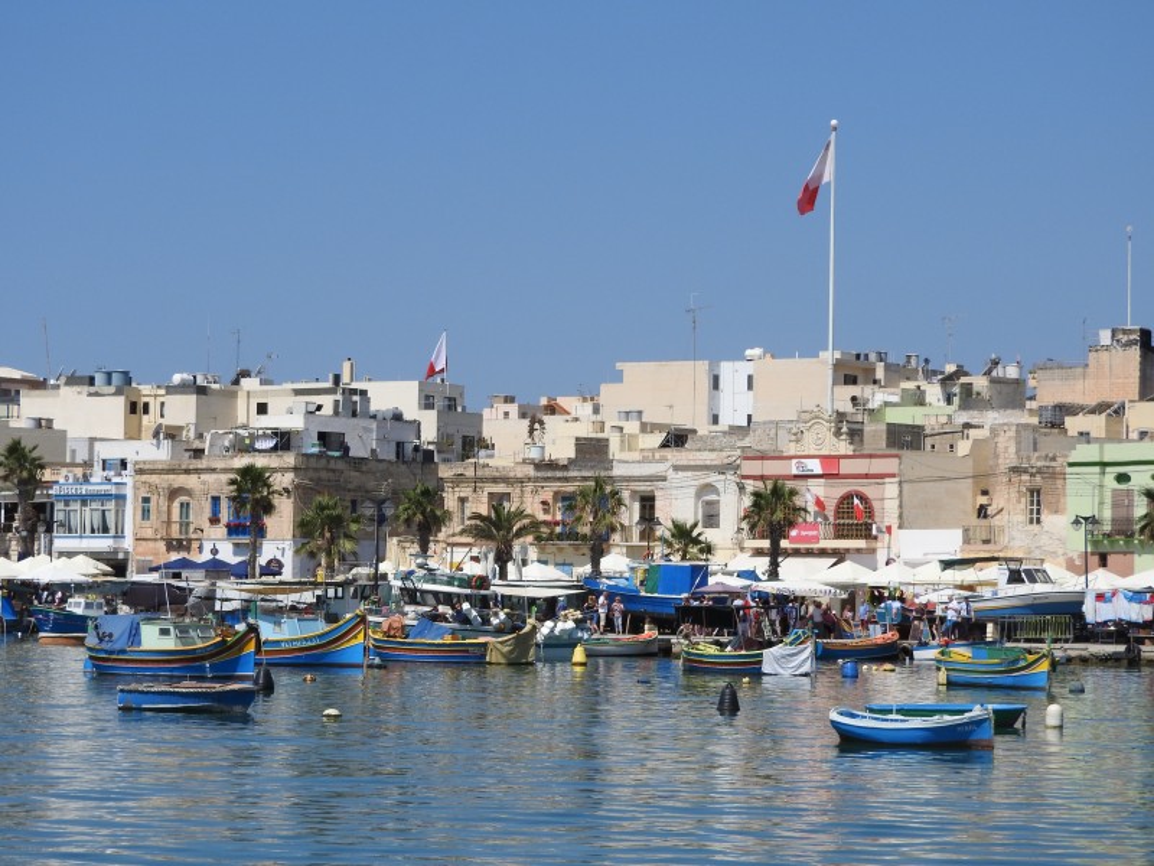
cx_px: 577
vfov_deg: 12.9
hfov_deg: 17.1
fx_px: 3834
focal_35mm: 115
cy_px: 433
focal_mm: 20.6
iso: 100
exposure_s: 1/1250
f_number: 5
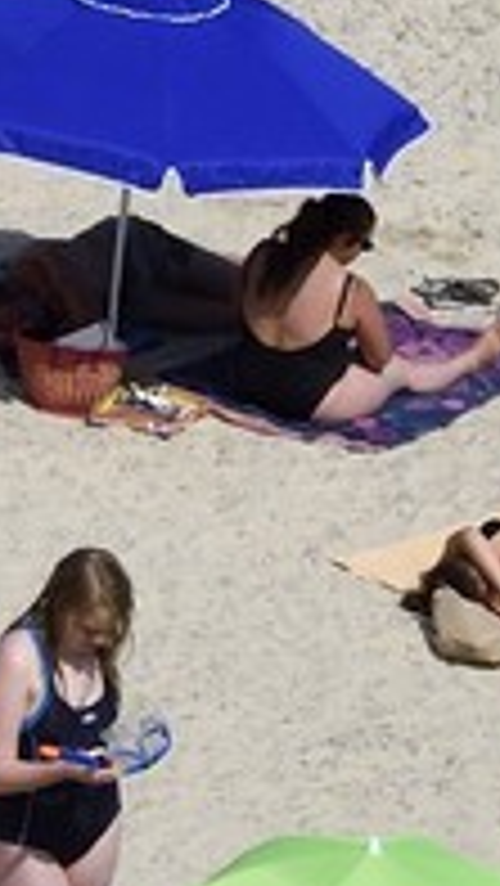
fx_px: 6403
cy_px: -1187
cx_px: -1667
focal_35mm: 272
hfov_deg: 4.1
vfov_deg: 7.4
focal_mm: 32
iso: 200
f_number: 14
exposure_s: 1/320
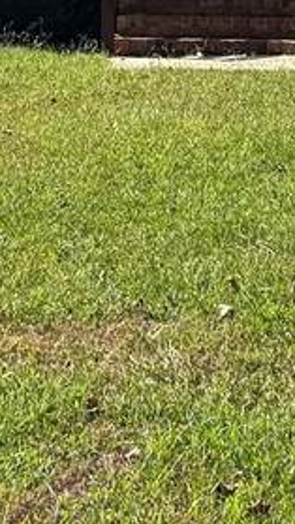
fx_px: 1668
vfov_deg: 17.0
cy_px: -120
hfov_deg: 10.1
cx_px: 177
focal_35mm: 120
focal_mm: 6.76
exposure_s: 1/3597
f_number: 1.78
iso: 80
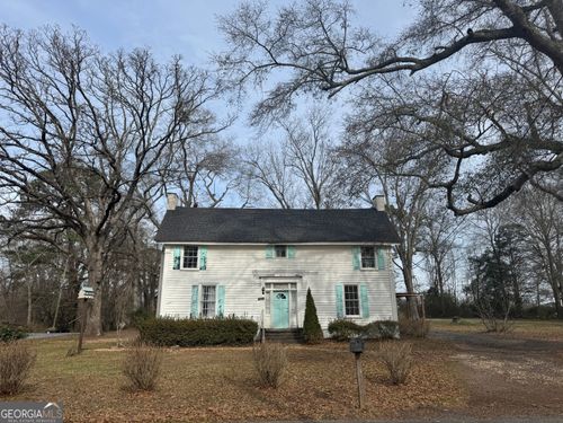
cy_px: 212
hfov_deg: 71.6
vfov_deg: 56.8
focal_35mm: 24
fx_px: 390
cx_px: 282
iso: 80
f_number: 1.78
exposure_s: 1/4310
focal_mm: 6.76
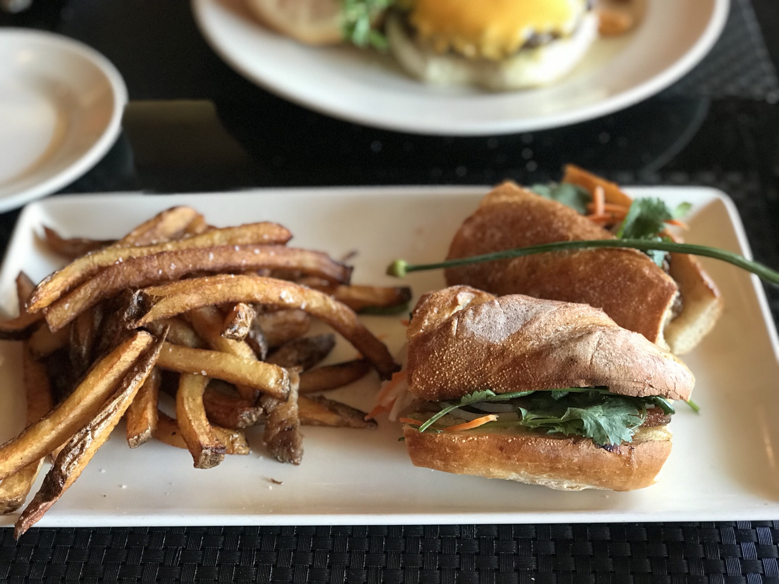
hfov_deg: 33.8
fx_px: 1283
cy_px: 292
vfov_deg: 25.7
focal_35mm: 57
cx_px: 390
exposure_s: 1/60
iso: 250
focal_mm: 6.6
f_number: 2.8
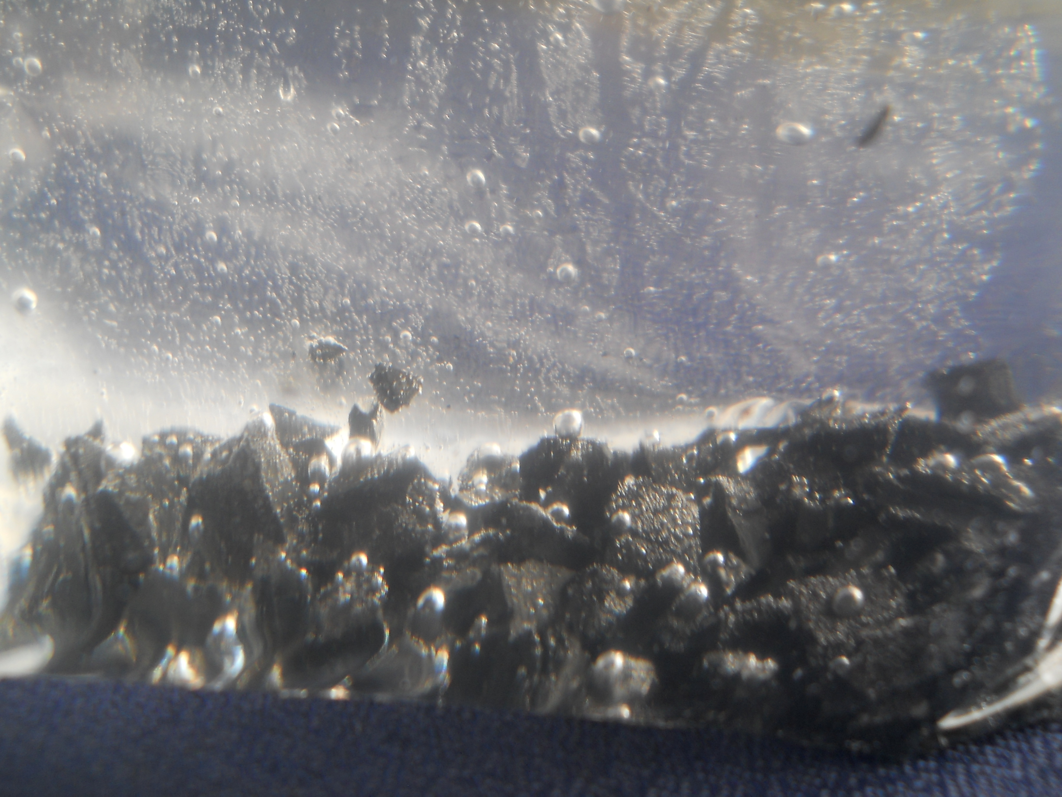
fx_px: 1258
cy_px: 398
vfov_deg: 35.1
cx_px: 531
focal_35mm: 41
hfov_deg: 45.8
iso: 80
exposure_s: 1/60
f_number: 3.1
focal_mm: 6.72
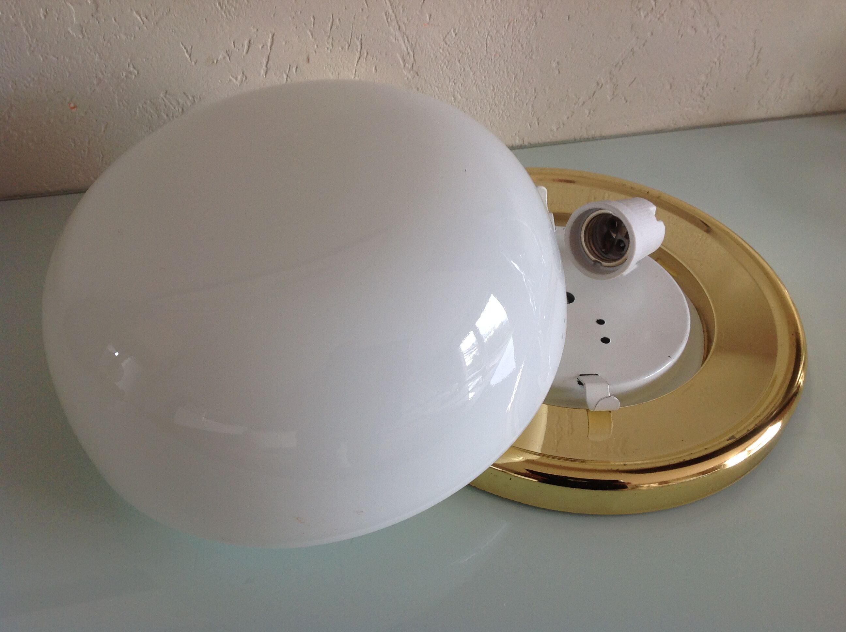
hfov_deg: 52.7
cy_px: 316
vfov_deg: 40.6
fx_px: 854
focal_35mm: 35
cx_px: 423
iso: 64
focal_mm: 4.28
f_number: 2.4
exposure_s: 1/40
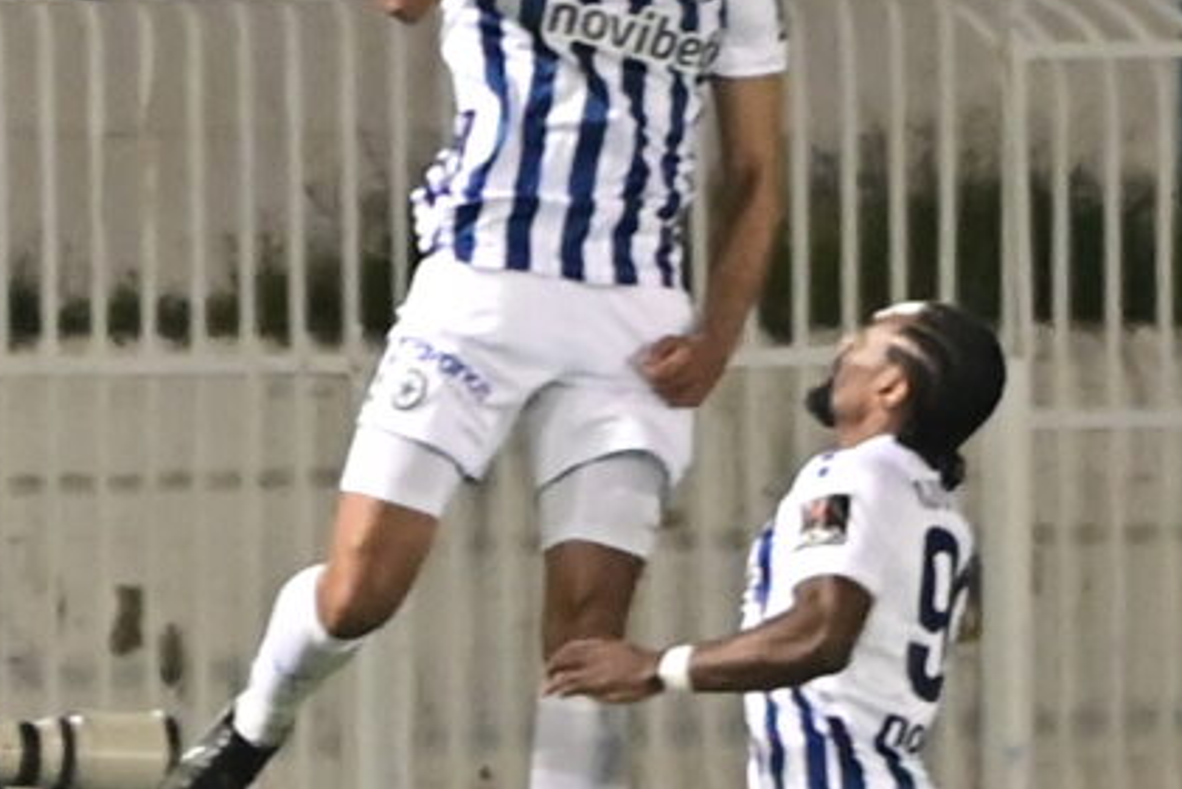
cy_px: 432
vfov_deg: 1.6
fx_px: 28081
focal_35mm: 855
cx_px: 1014
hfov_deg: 2.4
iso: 3200
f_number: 2.8
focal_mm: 300
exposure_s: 1/1250
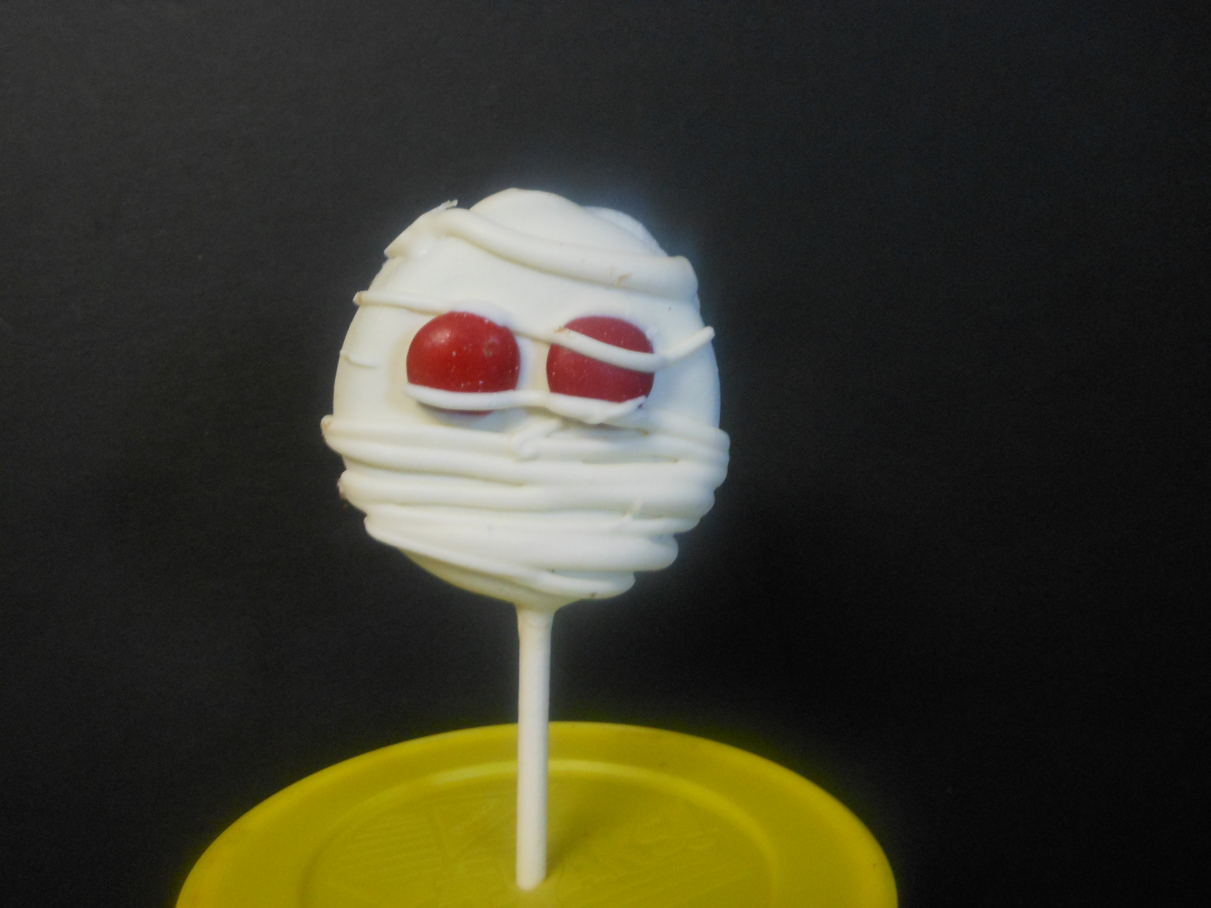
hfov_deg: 55.4
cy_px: 454
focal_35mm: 33
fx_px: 1154
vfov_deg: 42.9
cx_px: 606
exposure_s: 1/8
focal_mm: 5.9
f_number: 4
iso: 400
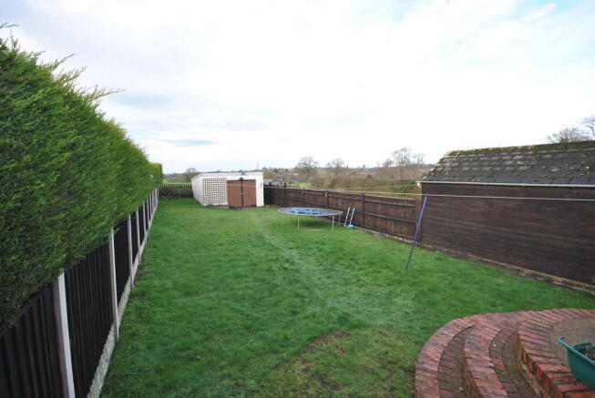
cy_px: 199
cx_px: 298
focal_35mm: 15
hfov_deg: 100.3
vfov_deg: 77.5
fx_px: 248
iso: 200
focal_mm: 10
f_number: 5.6
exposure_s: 1/125
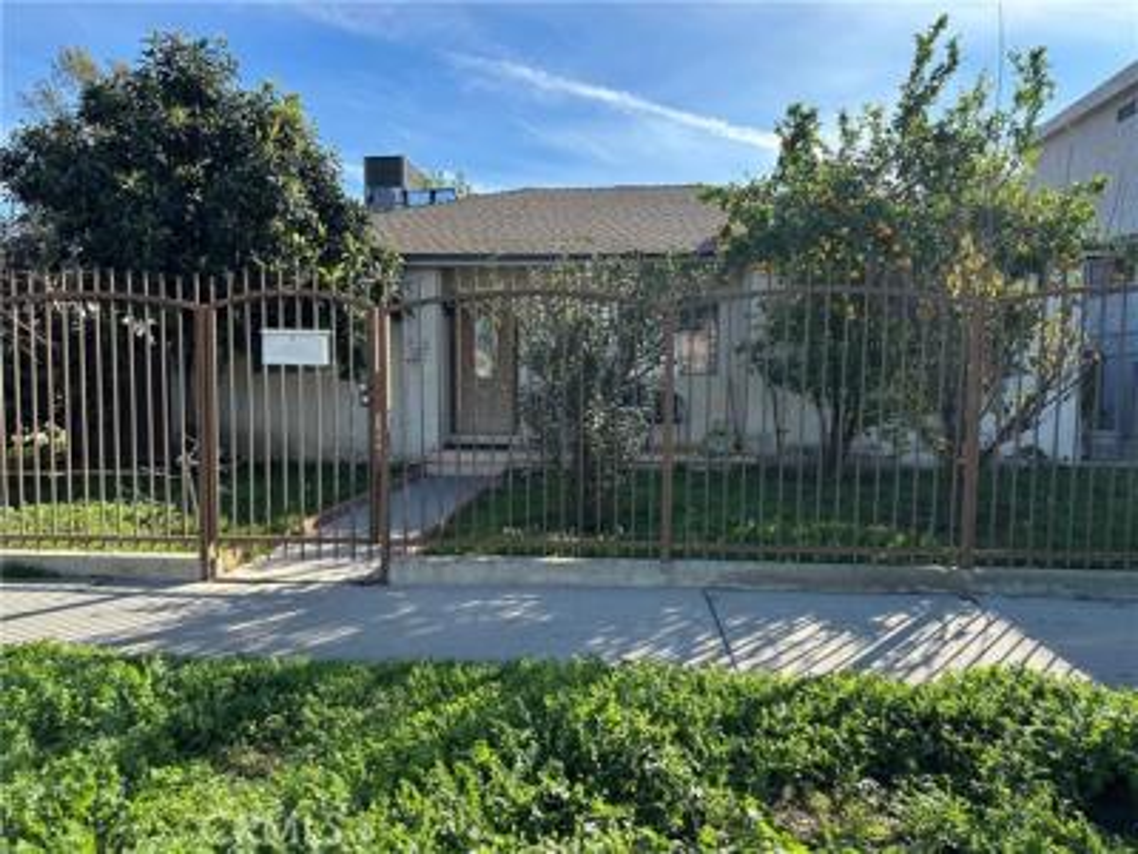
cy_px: 427
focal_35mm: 24
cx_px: 569
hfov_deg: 71.6
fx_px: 789
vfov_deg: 56.8
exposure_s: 1/1304
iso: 80
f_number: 1.78
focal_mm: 6.86
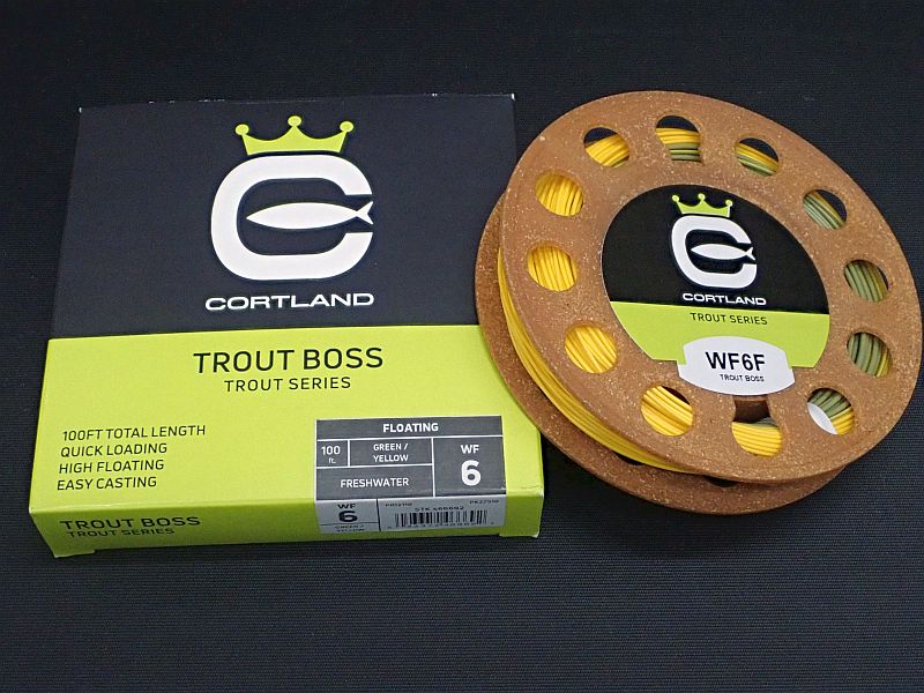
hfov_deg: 43.9
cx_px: 462
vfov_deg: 33.6
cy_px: 346
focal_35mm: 43
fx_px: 1148
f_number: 4
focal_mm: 7.86
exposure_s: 1/50
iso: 800
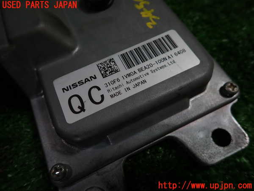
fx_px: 183
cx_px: 127
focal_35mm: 25
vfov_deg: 54.9
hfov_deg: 69.4
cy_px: 96
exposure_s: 1/80
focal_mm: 4.5
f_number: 2
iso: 100
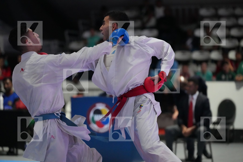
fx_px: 931
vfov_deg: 9.9
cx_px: 122
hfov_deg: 14.9
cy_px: 81
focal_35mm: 138
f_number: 2.8
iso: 12800
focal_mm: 138
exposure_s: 1/800
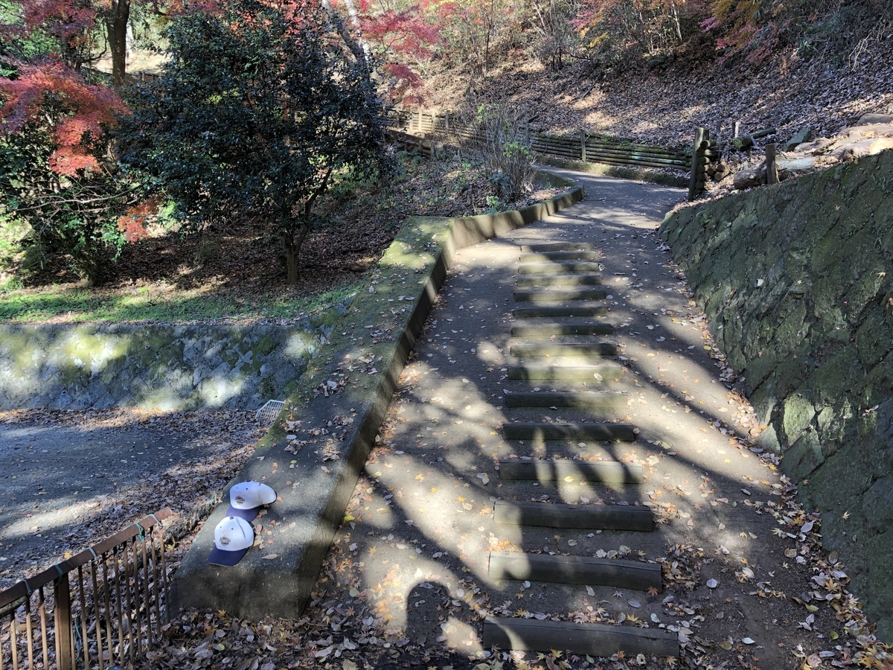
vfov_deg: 49.7
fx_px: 722
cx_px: 446
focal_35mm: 28
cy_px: 335
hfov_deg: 63.4
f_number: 1.8
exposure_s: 1/120
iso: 50
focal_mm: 3.99
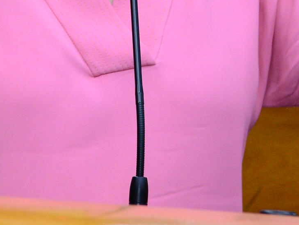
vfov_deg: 3.1
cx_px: 108
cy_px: -98
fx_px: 4112
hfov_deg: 4.2
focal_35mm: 476
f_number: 4.5
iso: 1600
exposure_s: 1/60
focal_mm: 120
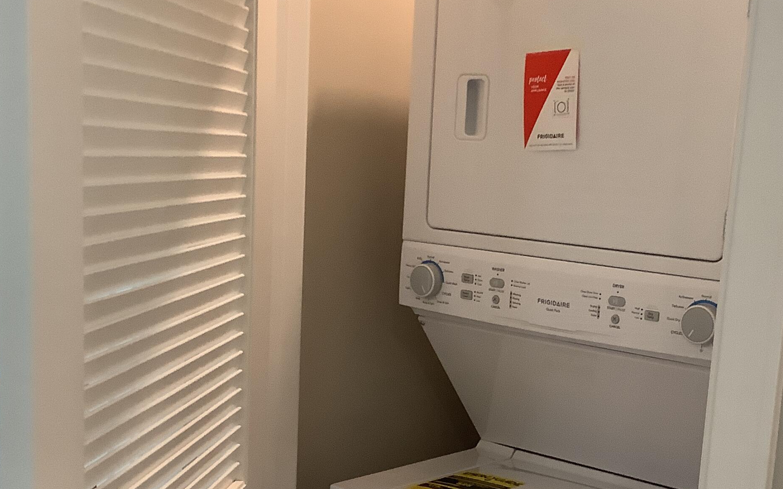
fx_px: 1131
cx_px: 472
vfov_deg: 24.1
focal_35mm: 53
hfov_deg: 38.0
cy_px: 367
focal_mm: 3.3
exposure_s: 1/60
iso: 200
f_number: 2.4
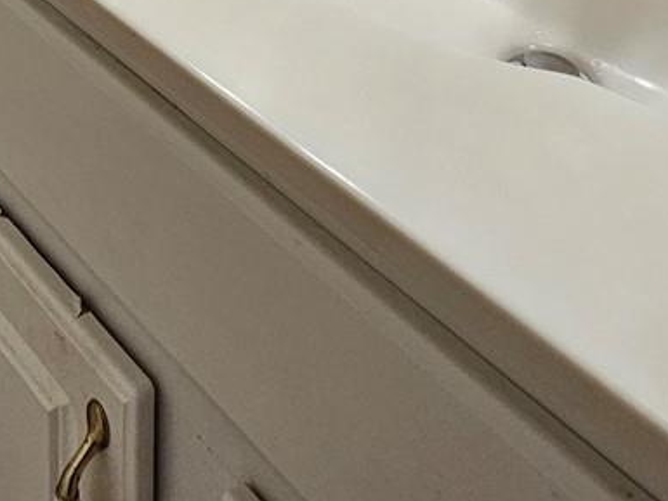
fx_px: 1042
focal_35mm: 54
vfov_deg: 18.1
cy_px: -510
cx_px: -45
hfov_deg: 31.9
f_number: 2.2
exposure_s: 1/60
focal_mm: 2.2
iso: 80
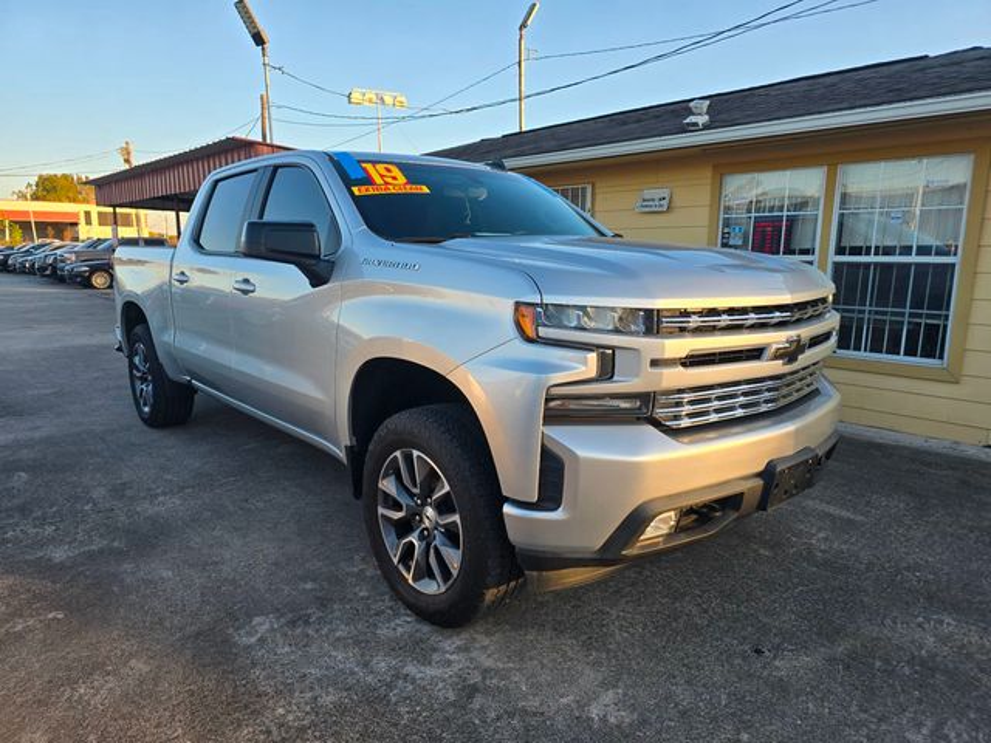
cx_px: 496
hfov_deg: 73.9
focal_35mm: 23
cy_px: 372
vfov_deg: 58.9
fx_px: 658
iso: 12
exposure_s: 1/180
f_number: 1.7
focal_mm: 6.3
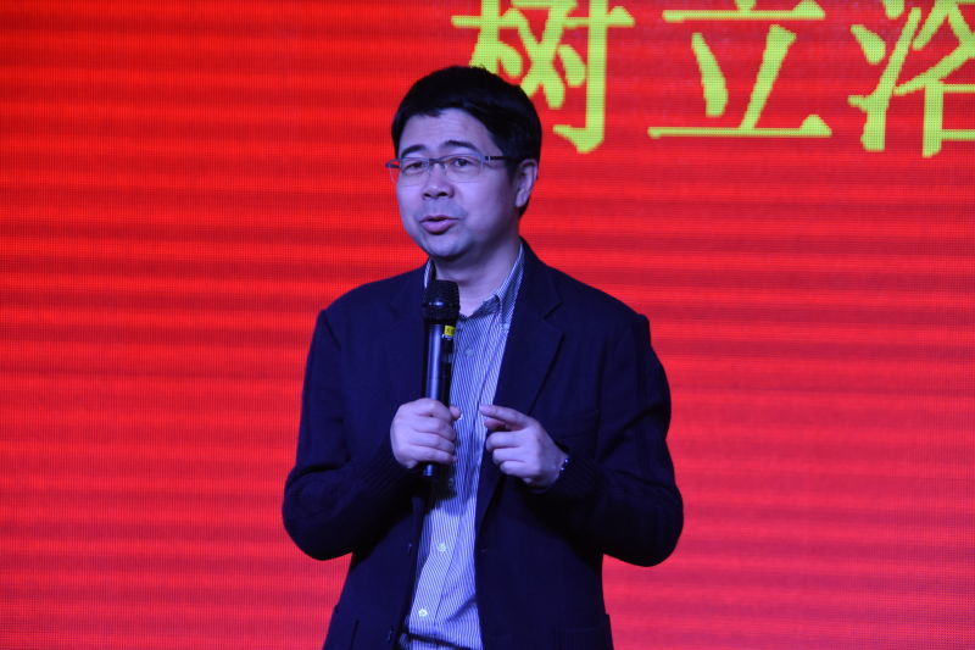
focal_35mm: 202
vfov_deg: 6.8
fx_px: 5483
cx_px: 488
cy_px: 325
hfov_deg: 10.2
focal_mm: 135
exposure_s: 1/640
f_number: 6
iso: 1000
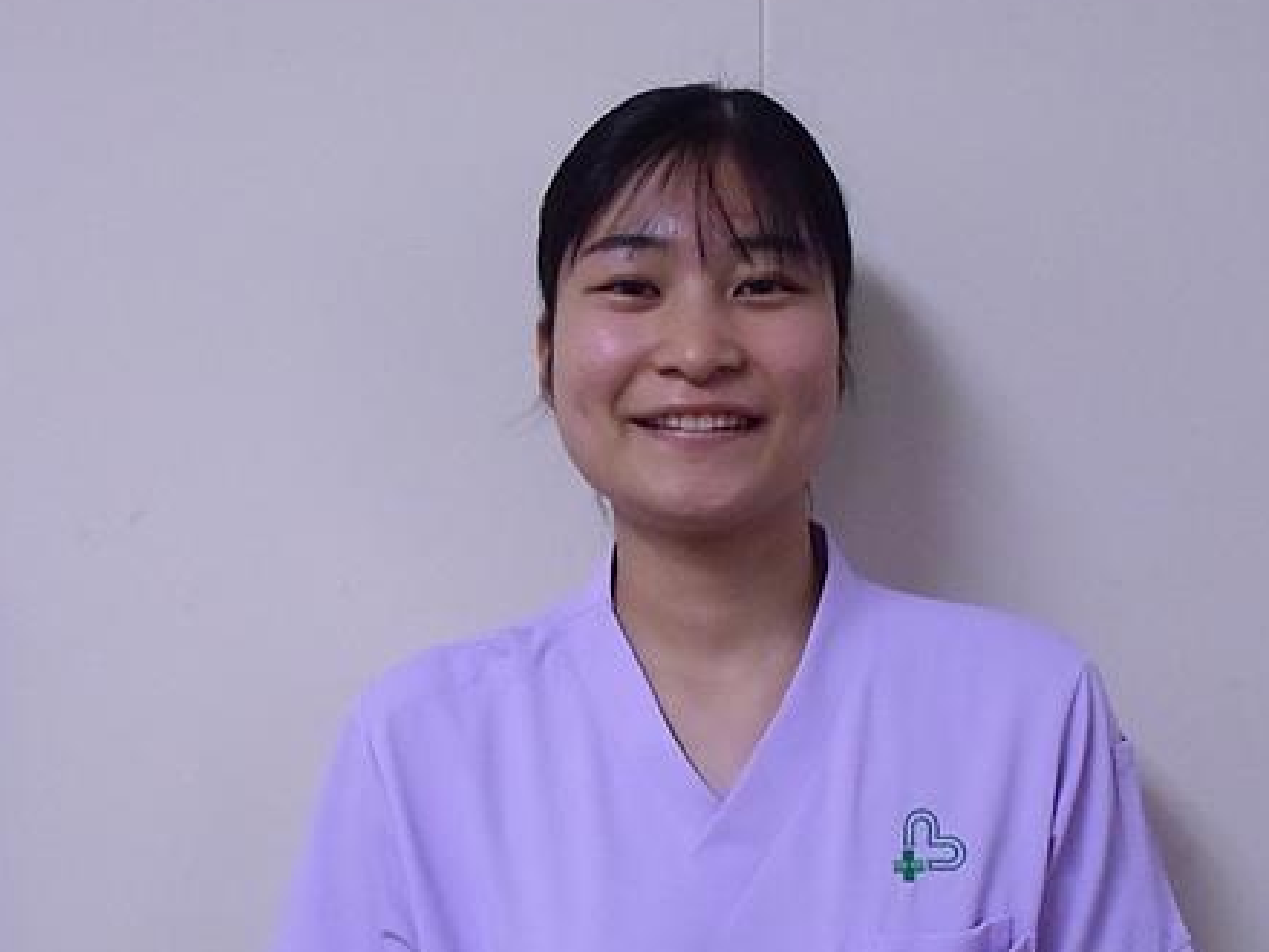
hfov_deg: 46.8
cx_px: 676
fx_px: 1466
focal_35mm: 40
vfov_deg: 35.8
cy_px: 591
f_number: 3.5
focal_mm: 5.36
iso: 800
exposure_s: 1/80
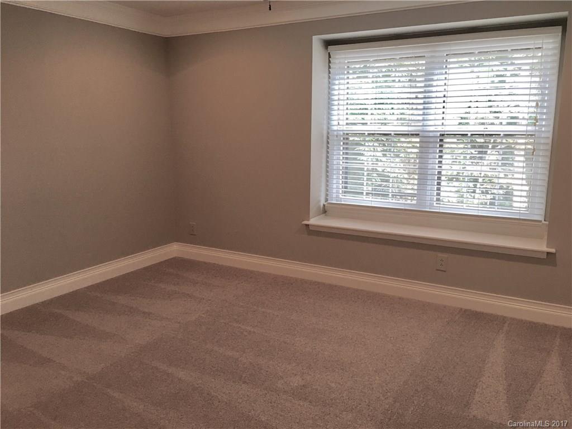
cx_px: 286
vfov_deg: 48.2
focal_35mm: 29
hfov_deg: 61.7
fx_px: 479
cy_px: 214
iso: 40
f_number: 2.2
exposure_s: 1/30
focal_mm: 4.15
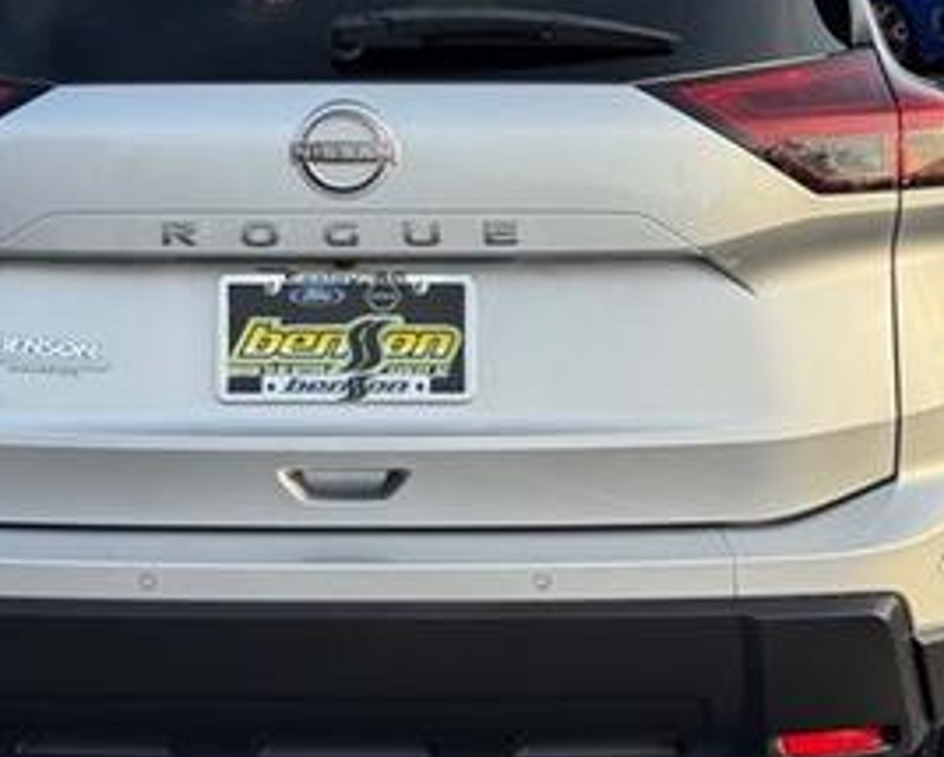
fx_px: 2461
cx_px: 345
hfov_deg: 21.7
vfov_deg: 17.5
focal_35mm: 88
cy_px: 292
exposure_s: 1/1215
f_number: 1.78
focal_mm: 6.76
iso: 64
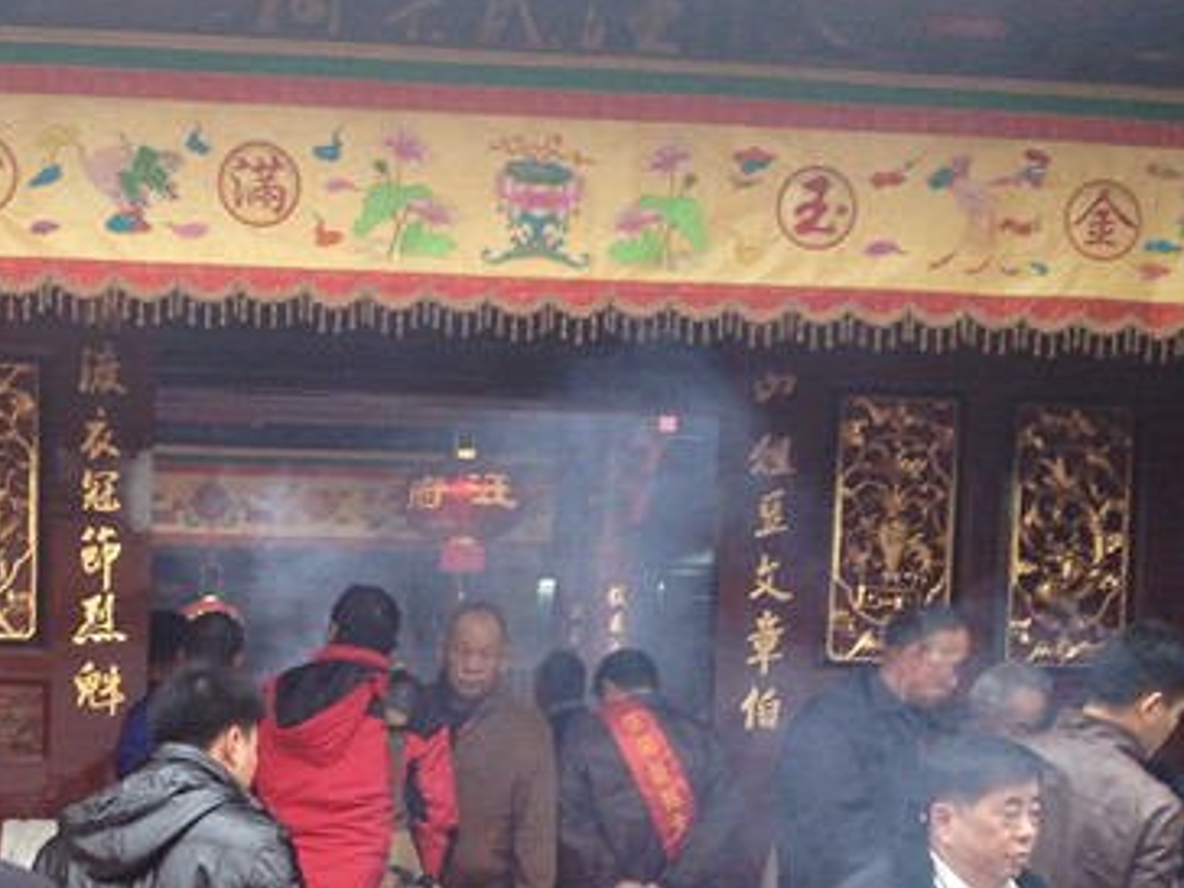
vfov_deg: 18.6
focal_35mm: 77
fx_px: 2634
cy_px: 914
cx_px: 276
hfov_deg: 25.0
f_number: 2.4
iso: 100
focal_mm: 4.28
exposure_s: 1/120
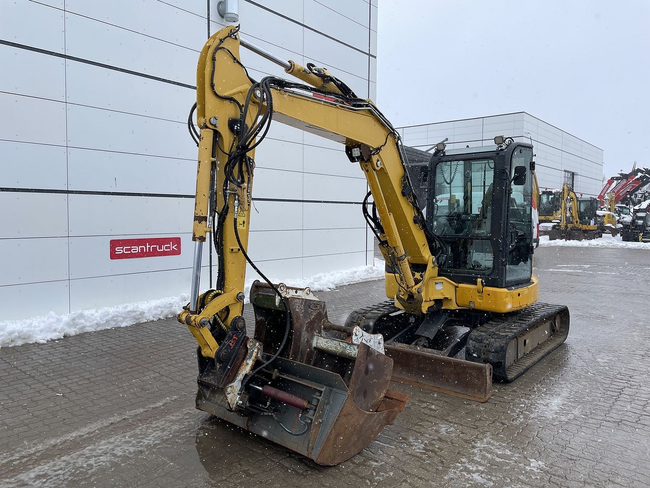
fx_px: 488
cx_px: 325
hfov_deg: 67.3
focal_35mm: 26
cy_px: 244
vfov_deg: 53.1
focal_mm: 4.2
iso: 32
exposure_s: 1/1289
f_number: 1.6
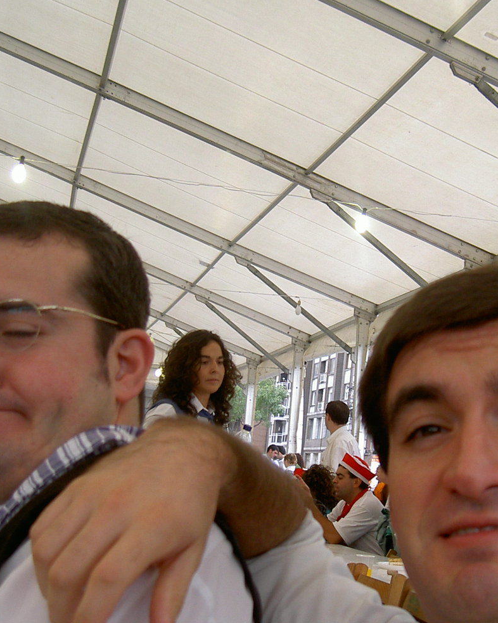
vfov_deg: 30.5
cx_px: 278
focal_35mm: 62
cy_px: 344
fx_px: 1142
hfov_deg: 24.6
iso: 100
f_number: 2.8
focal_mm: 8
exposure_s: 1/70.4
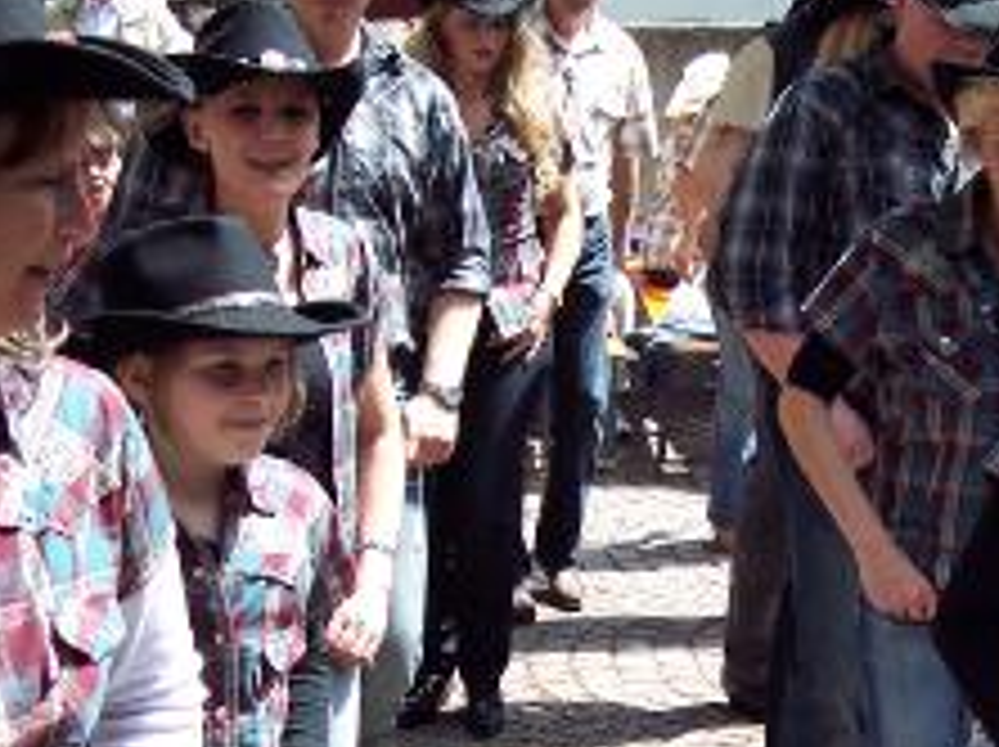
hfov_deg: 22.2
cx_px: 666
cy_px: 605
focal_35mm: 88
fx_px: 2537
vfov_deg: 16.6
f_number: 3.4
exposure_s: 1/250
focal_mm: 8
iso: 100
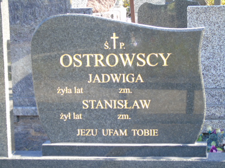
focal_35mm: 124
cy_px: 84
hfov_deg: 15.9
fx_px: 806
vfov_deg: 12.0
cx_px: 112
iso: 80
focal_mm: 22
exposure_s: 1/40
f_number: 4.6
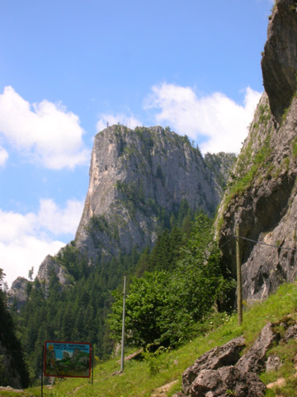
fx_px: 1168
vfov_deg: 19.3
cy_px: 198
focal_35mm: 102
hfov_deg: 14.5
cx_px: 148
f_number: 8.2
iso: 50
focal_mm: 17.1
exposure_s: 1/101
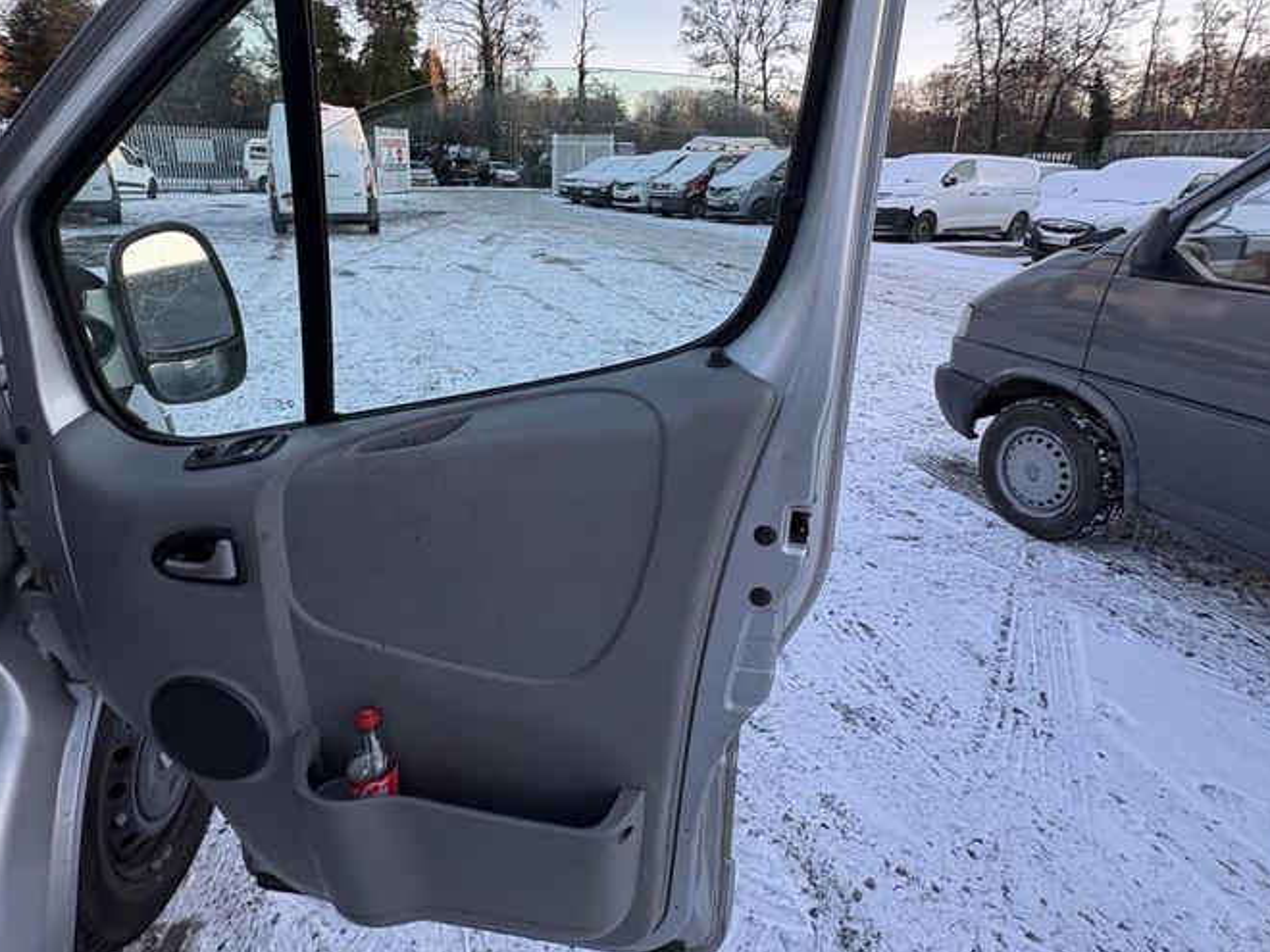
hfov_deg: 84.6
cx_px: 616
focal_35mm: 19
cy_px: 398
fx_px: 697
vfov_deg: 68.2
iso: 40
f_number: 2.2
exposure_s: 1/99
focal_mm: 2.22
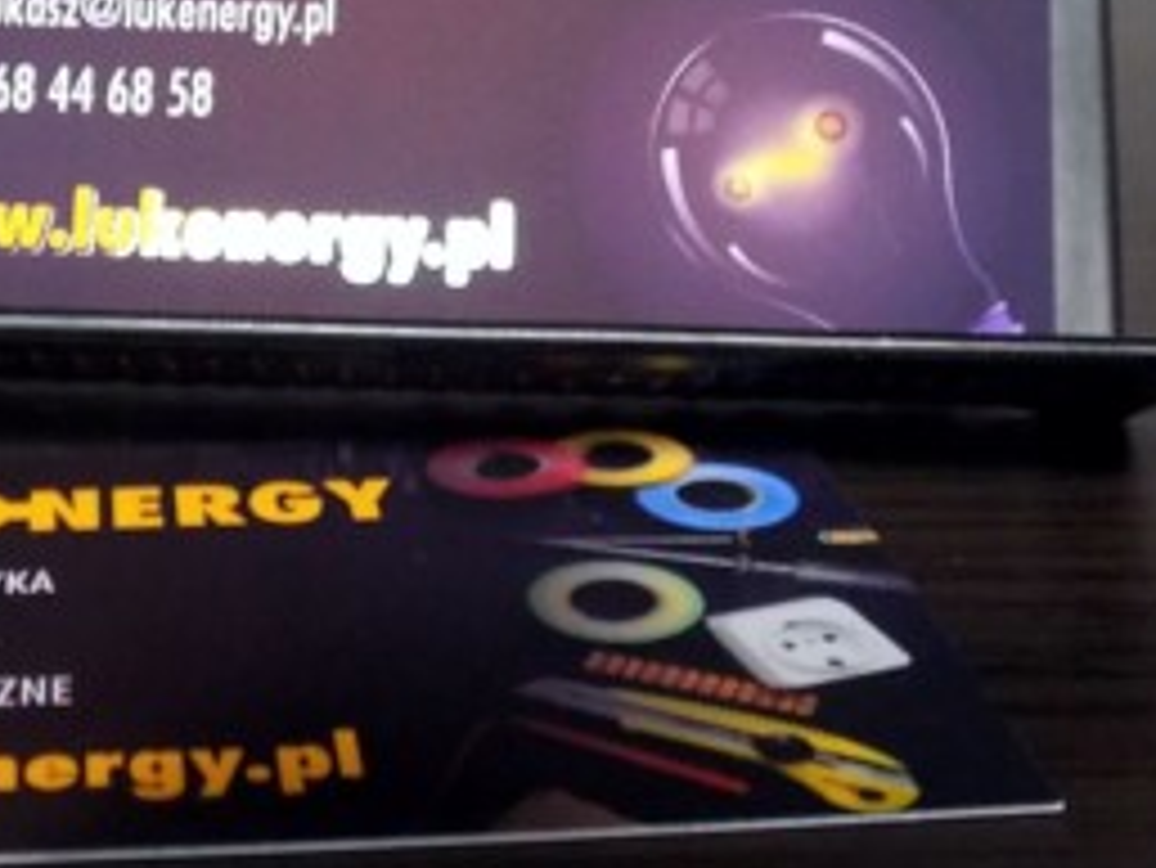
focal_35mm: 69
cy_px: 202
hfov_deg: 27.7
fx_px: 2305
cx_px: 283
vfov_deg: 21.1
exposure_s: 1/6
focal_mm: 6.6
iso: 400
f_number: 3.5
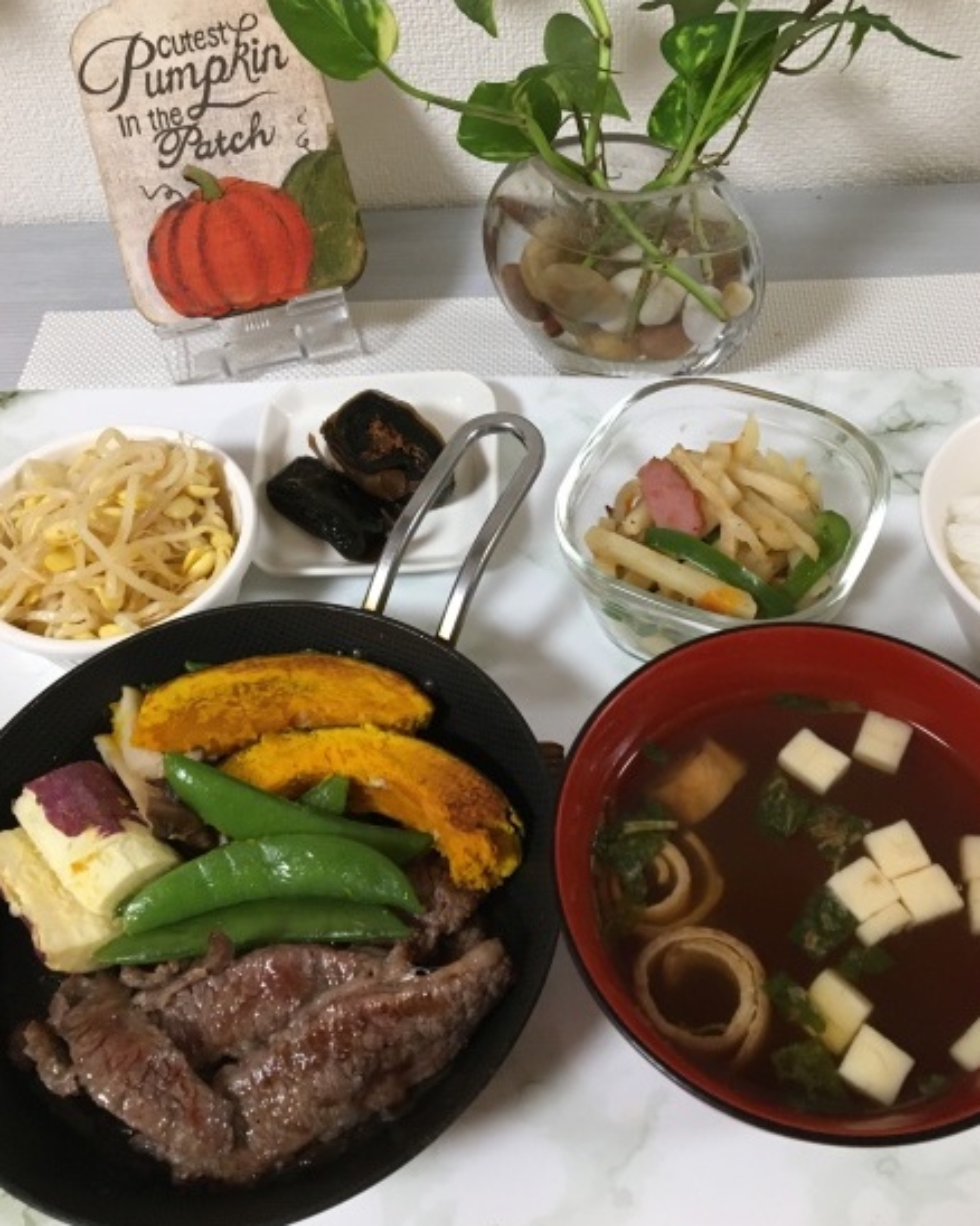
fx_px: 1125
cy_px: 579
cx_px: 497
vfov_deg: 57.2
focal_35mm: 31
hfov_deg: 47.1
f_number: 2.2
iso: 160
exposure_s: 1/30
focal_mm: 4.15
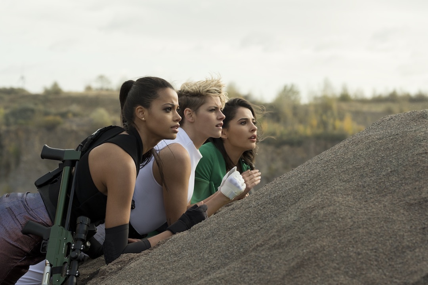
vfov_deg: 10.2
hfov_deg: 15.2
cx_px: 214
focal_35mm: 135
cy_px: 142
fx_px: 1605
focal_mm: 90
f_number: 5.6
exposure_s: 1/320
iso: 200
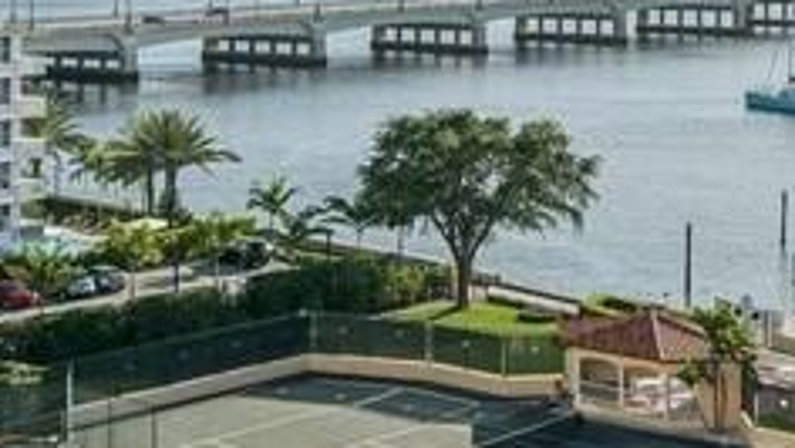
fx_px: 1793
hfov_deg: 24.6
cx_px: 623
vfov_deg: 13.8
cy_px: -104
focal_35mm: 85
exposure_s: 1/640
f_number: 11
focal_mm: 24
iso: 160
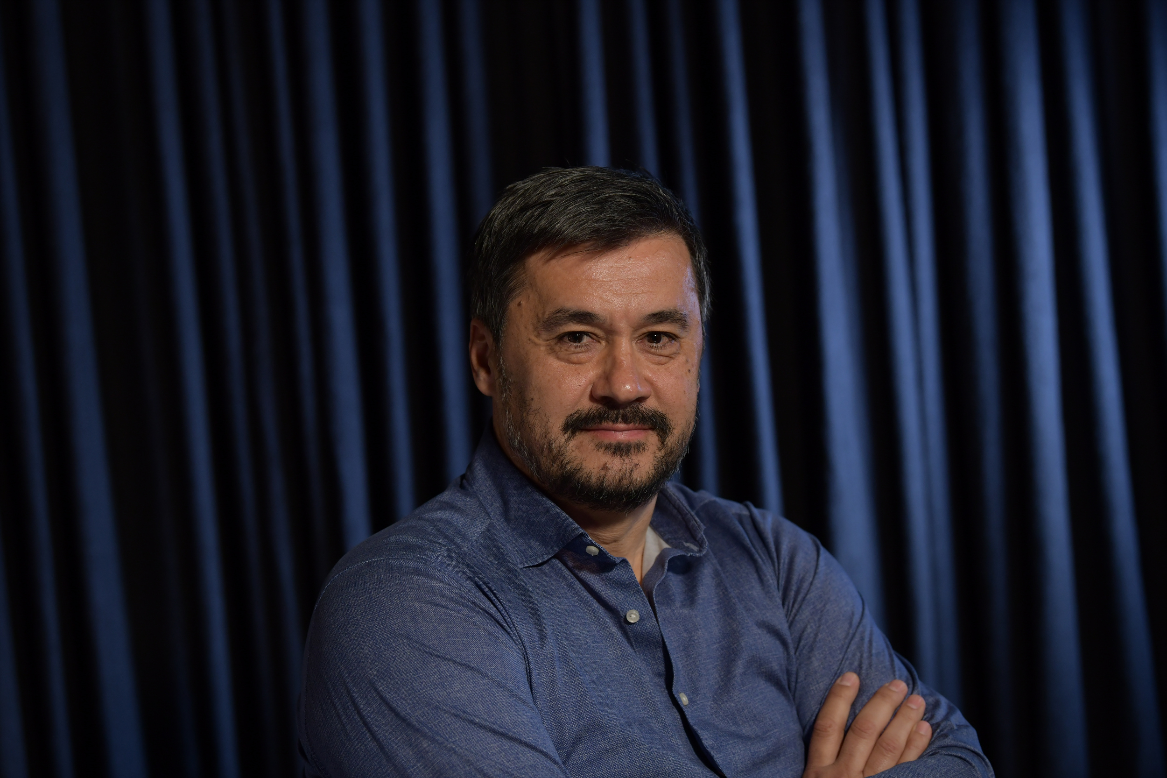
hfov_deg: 20.4
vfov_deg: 13.7
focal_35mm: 100
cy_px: 389
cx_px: 584
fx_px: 3241
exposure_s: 1/160
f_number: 4
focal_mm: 100
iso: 1000
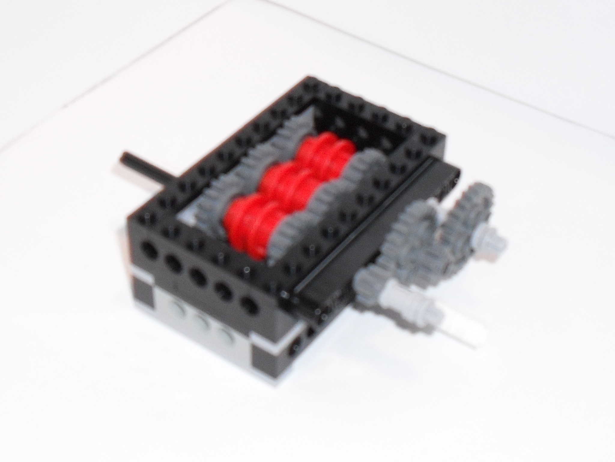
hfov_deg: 52.6
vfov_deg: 40.7
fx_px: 622
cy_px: 231
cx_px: 308
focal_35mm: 35
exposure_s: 1/45
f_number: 3.2
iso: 200
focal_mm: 6.3
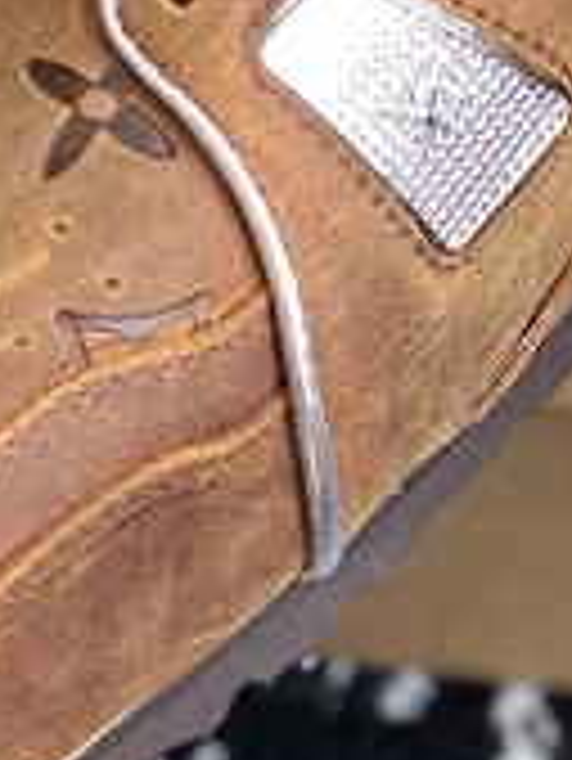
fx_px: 5413
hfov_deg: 6.0
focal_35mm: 246
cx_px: 608
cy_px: -657
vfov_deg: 7.8
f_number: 2
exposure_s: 1/122
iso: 50
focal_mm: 6
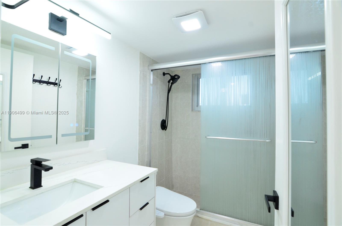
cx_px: 171
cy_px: 113
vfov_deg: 71.8
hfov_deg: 95.1
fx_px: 156
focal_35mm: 16
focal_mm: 11
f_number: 7.1
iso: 1250
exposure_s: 1/50
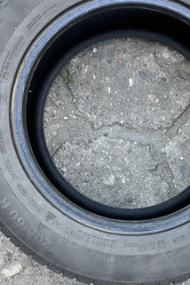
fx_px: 277
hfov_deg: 37.3
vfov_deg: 54.4
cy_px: 146
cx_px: 133
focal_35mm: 35
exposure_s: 1/121
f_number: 1.78
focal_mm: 6.86
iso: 100
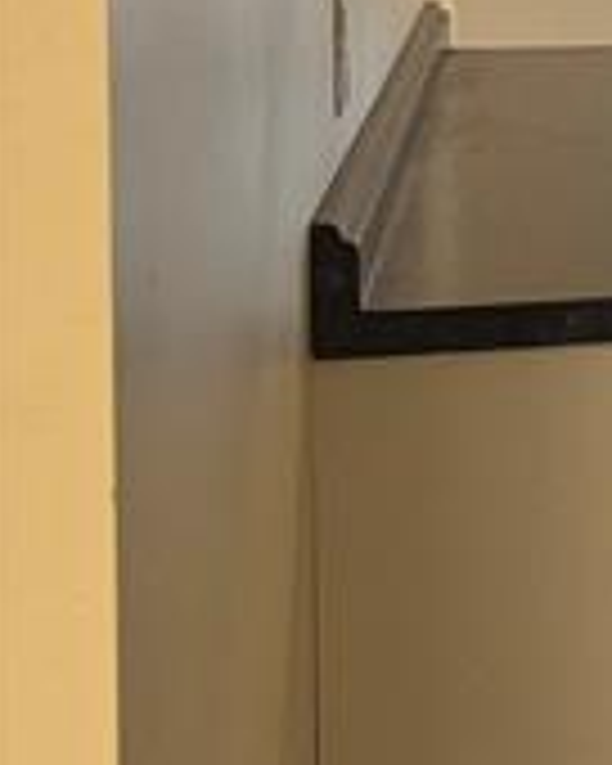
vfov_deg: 17.4
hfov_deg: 12.5
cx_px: 1287
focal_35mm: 106
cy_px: -99
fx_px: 2400
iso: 250
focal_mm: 6.76
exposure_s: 1/60
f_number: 1.78
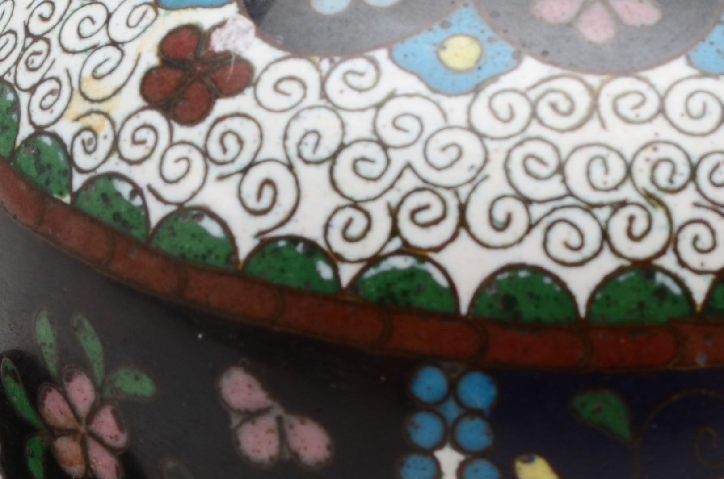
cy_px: 357
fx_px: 4886
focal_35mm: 243
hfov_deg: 8.5
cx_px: 193
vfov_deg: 5.6
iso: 100
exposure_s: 1/160
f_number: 20
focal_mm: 55
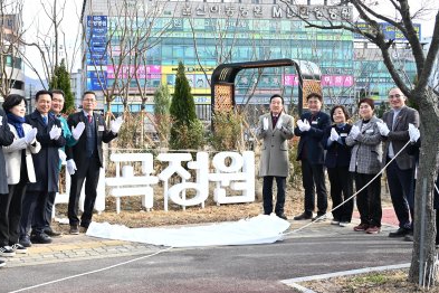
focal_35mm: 55
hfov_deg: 36.1
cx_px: 169
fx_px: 671
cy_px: 117
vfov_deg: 24.6
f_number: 4.5
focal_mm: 27
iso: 200
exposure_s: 1/320
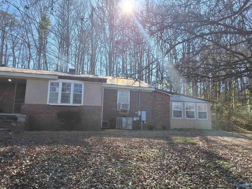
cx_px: 126
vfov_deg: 49.7
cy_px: 94
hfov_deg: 63.4
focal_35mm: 28
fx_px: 204
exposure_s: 1/925
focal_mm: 2.91
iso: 32
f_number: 1.9
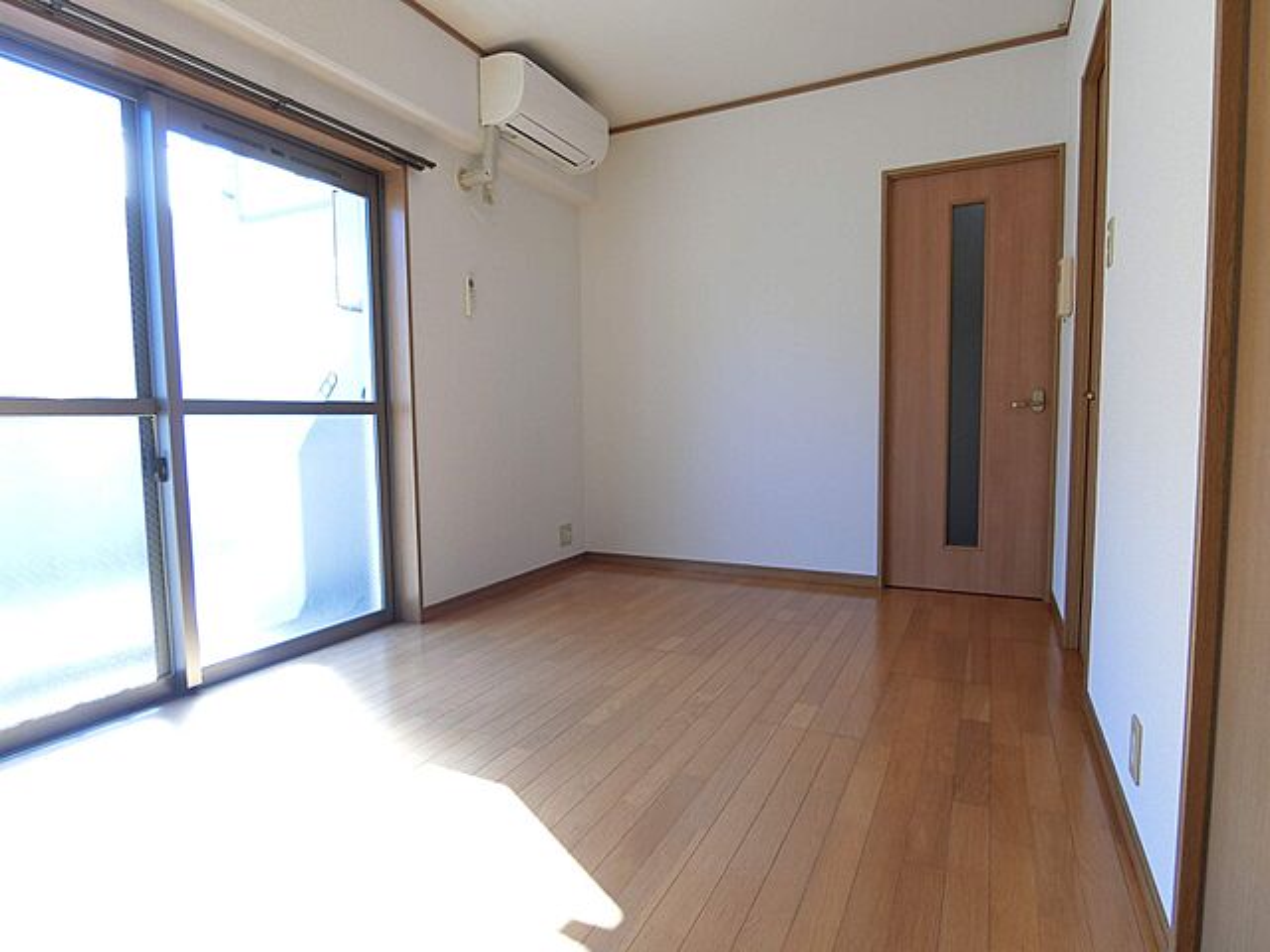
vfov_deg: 68.7
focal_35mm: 19
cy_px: 476
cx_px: 635
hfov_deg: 84.7
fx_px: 697
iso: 100
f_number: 2.7
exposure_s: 1/125
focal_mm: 4.06
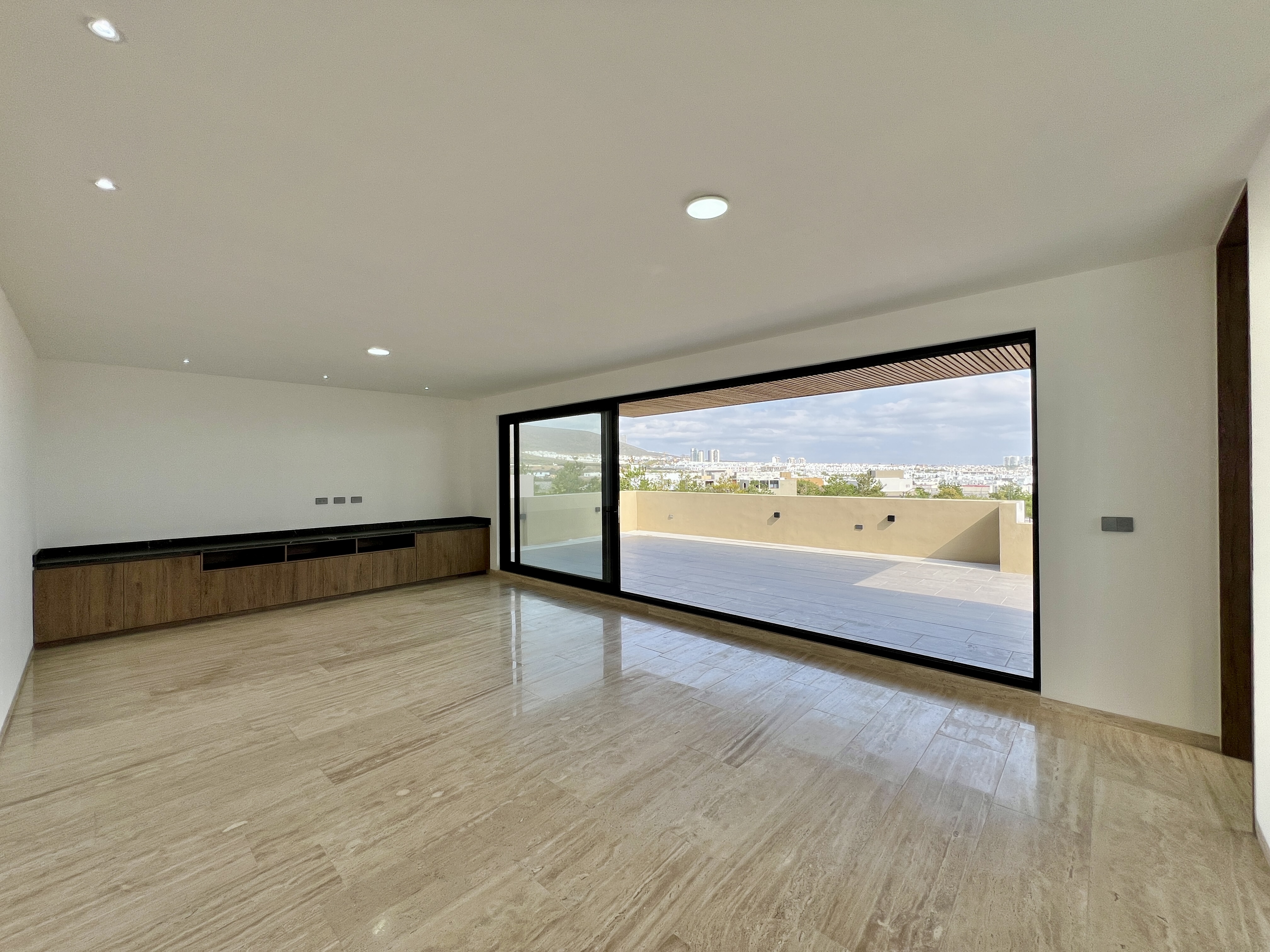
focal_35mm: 13
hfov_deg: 106.2
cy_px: 476
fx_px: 477
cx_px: 635
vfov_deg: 89.9
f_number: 1.8
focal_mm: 1.57
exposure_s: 1/732
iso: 32
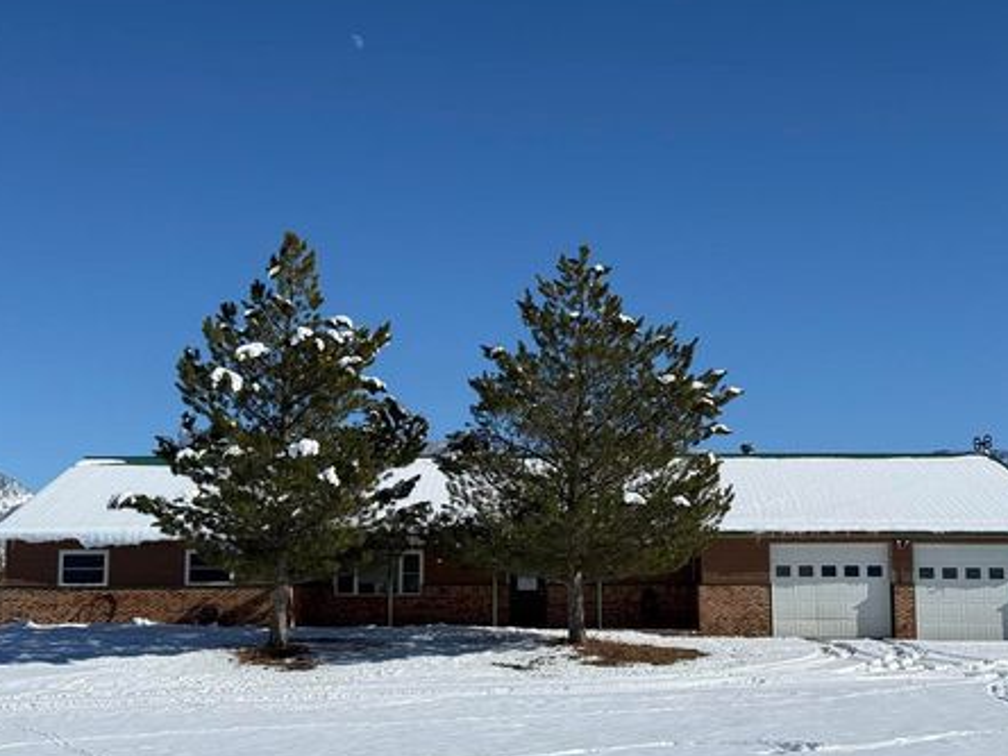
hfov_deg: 35.5
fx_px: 1572
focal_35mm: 54
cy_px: 394
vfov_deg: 27.0
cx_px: 515
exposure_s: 1/11364
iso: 64
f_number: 1.78
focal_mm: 6.76
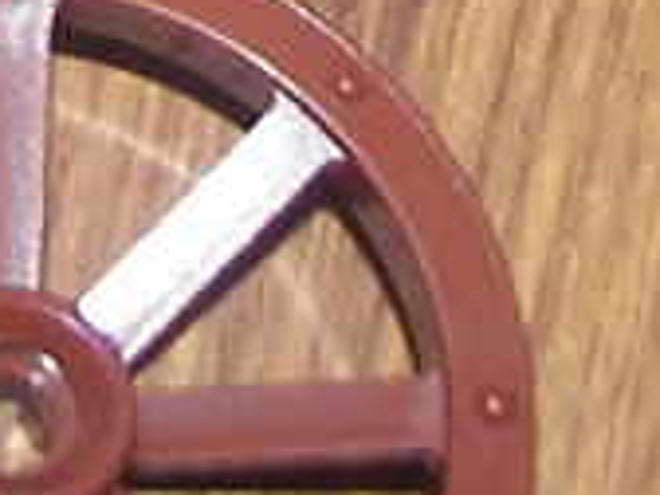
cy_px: -526
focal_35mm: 275
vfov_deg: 5.3
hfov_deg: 7.2
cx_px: 12
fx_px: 5243
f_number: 2.8
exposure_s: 1/30
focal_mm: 6
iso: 100
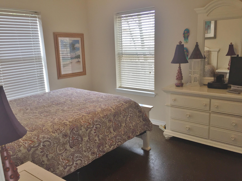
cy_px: 90
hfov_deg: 61.7
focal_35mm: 29
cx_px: 121
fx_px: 203
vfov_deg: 48.2
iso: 50
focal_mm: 4.15
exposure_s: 1/120
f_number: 2.2
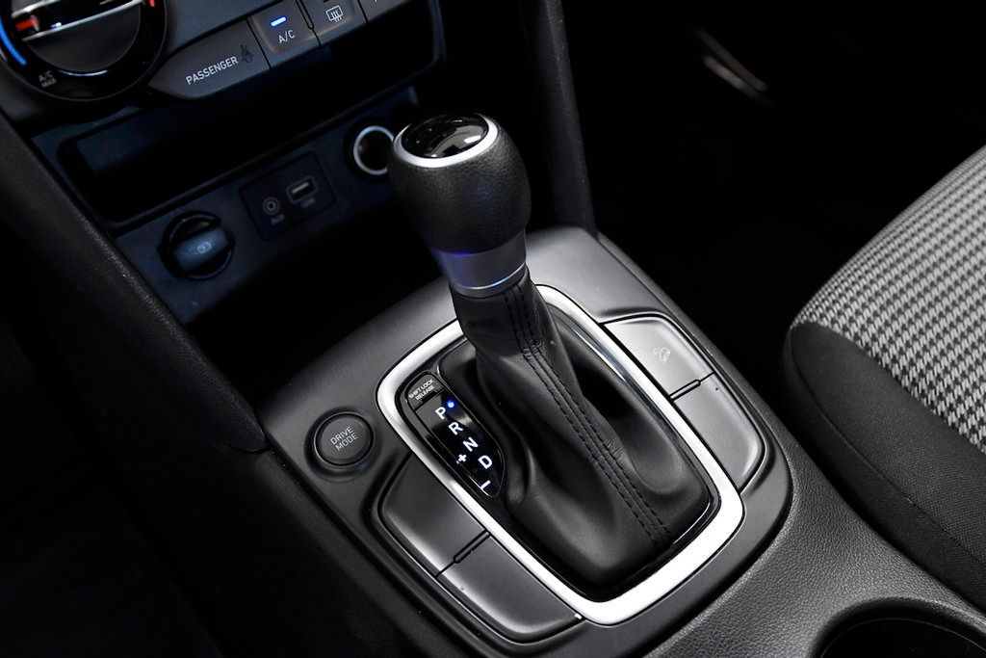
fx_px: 986
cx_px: 493
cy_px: 329
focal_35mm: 36
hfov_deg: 53.1
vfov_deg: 36.9
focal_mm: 24
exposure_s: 1/400
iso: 2500
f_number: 3.5
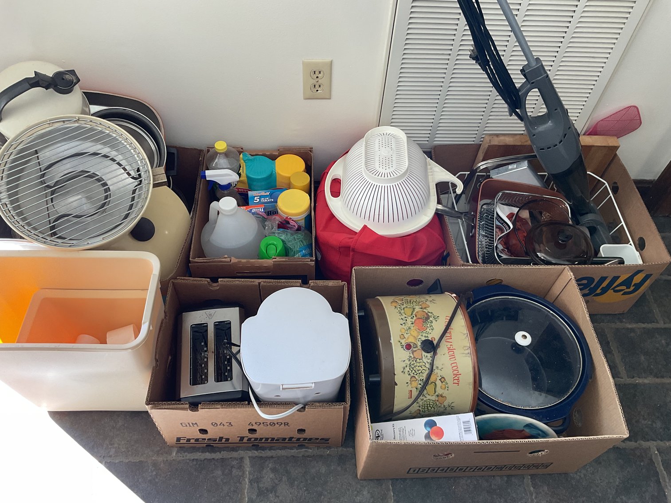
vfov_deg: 48.2
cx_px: 336
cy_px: 252
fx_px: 562
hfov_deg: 61.7
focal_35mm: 29
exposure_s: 1/60
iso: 40
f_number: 1.8
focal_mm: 3
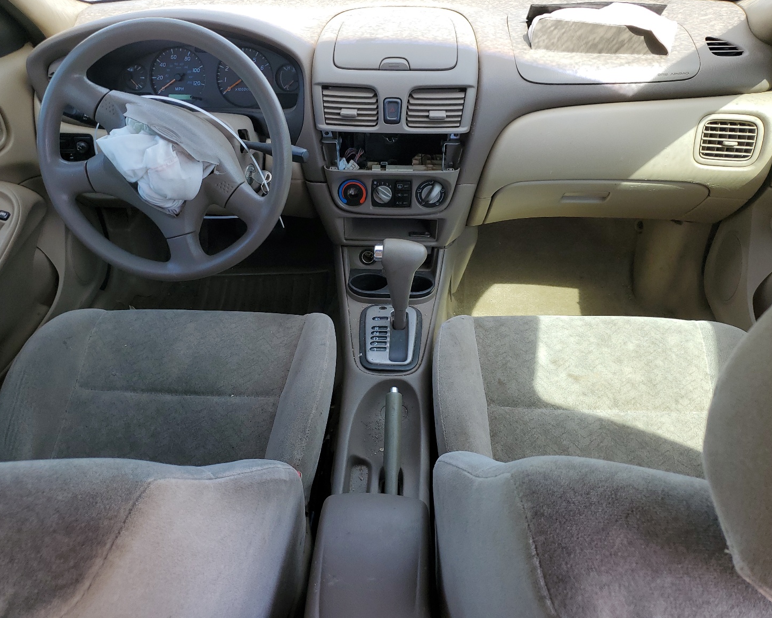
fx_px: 640
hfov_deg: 62.2
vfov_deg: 51.5
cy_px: 301
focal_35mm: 28
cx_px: 371
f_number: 1.5
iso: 50
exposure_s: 1/175
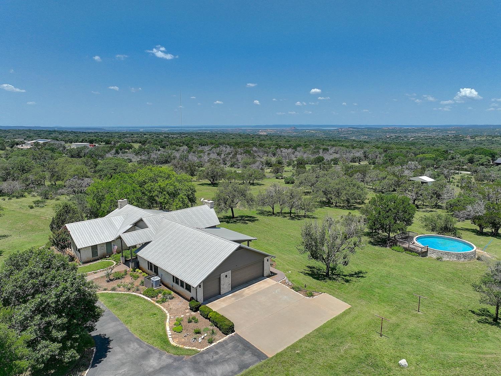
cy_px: 188
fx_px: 347
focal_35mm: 24
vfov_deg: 56.8
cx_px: 250
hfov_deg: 71.6
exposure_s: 1/320
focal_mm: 12.3
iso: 100
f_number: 2.8
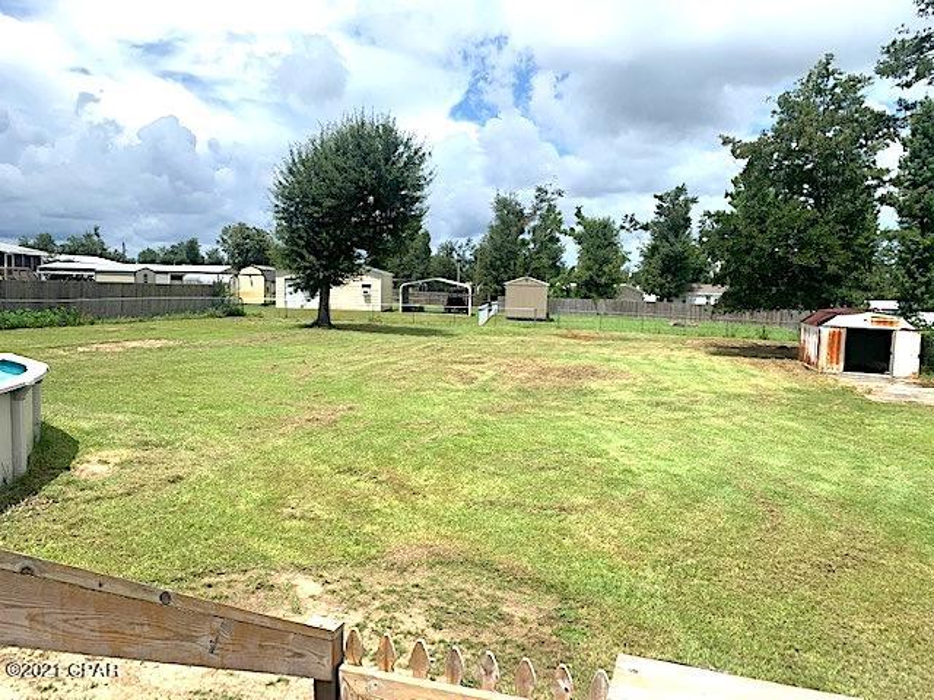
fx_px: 702
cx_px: 467
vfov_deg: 53.1
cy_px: 350
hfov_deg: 67.3
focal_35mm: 26
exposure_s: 1/2994
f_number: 1.8
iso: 25
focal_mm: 4.25
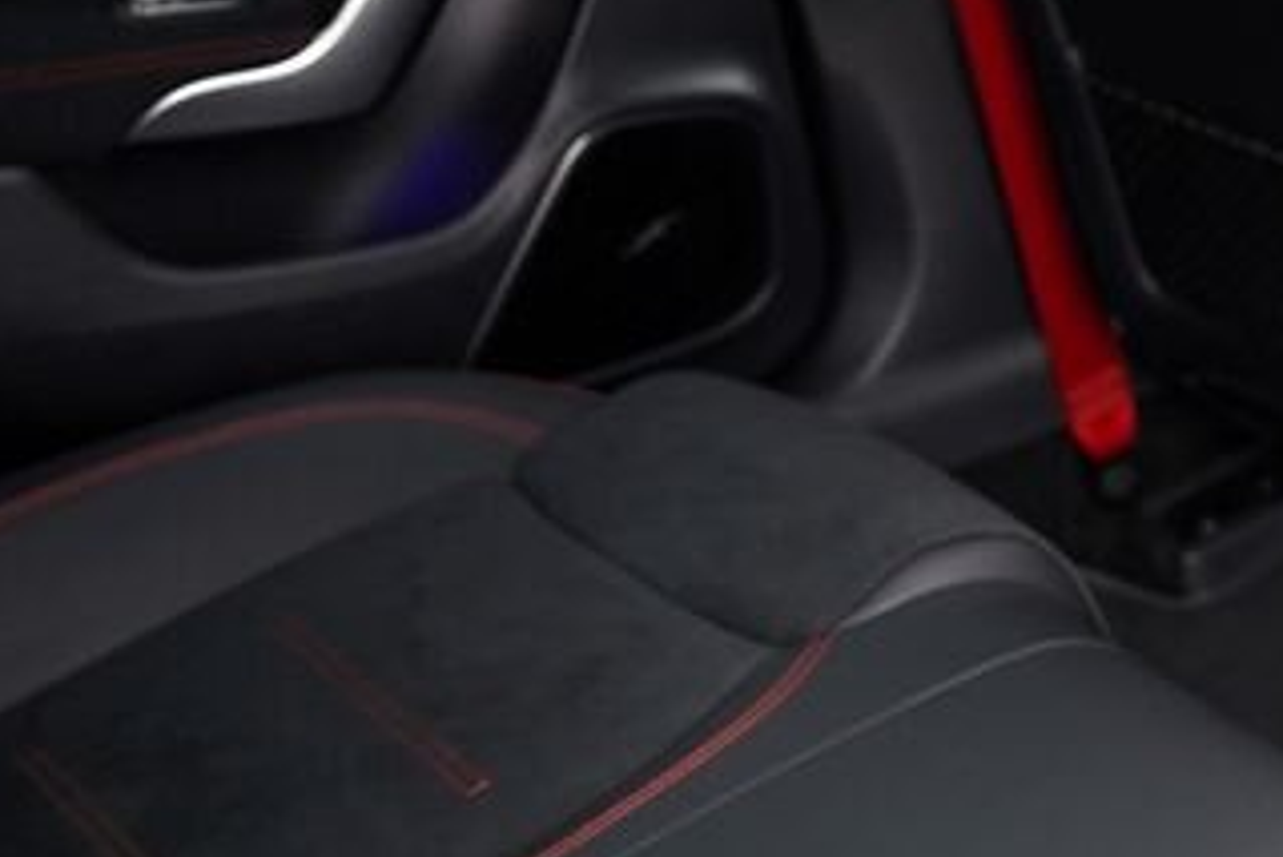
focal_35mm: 77
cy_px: 123
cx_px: 2043
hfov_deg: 21.2
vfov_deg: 17.5
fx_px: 2745
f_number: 2.8
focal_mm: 24
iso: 400
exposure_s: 1/30
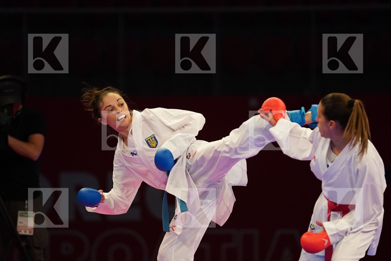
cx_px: 196
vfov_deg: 4.6
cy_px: 130
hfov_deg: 6.9
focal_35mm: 300
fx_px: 3258
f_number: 2.8
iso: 3200
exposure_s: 1/1000
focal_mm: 200
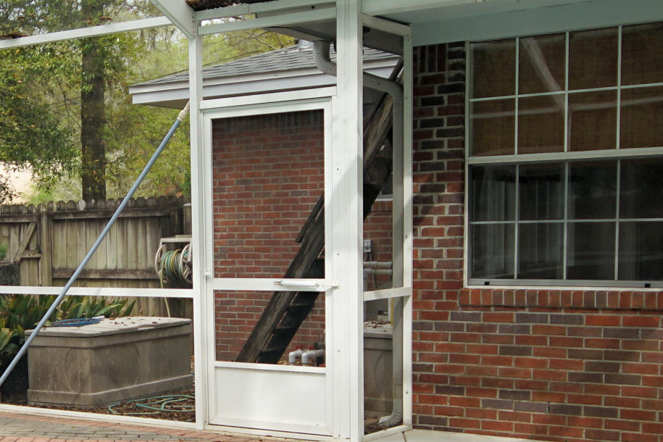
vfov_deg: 22.8
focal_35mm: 59
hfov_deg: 32.9
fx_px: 1086
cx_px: 120
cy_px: 328
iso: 100
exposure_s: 1/160
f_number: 4.5
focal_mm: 12
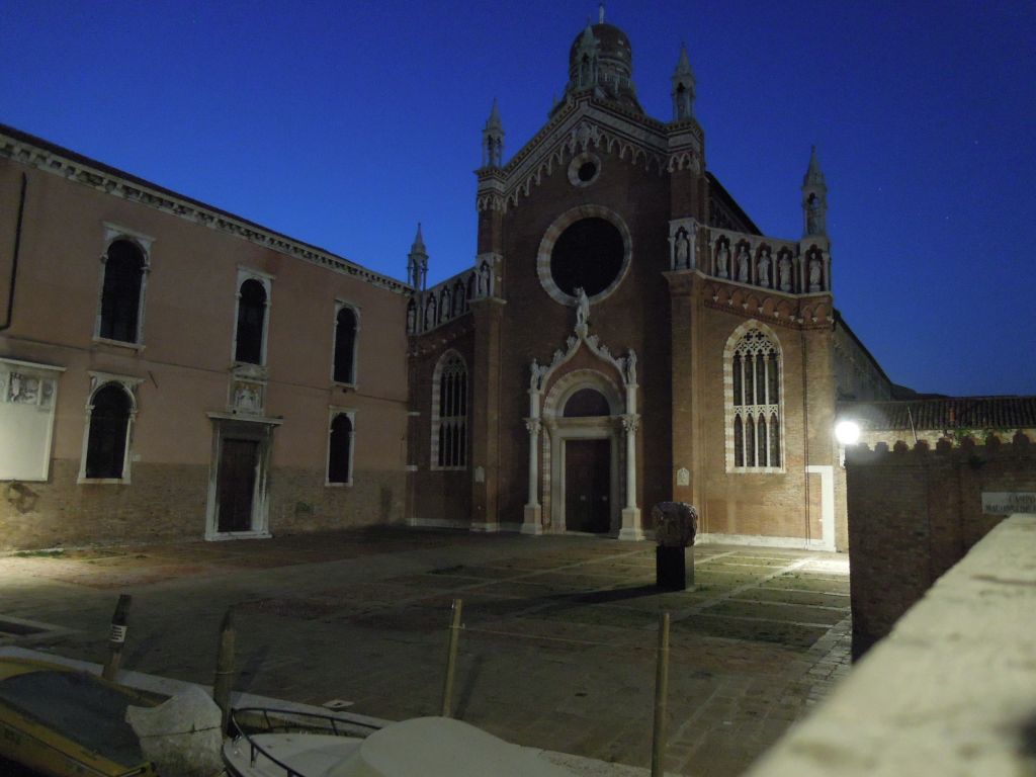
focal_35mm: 24
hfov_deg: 71.6
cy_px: 388
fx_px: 718
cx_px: 518
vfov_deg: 56.8
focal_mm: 4.3
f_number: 1.8
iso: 800
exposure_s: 1
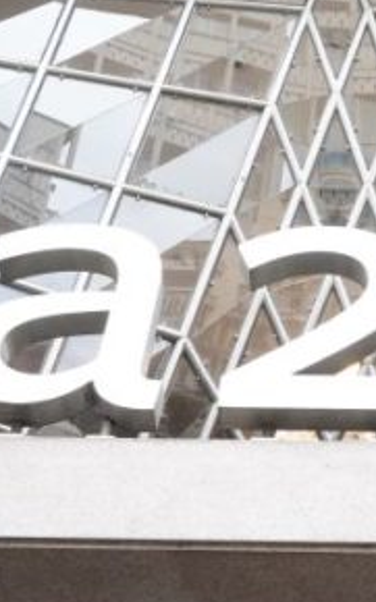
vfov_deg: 28.9
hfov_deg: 18.1
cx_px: 334
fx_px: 1165
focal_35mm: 71
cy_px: 235
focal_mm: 29
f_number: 10
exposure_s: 1/250
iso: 3200
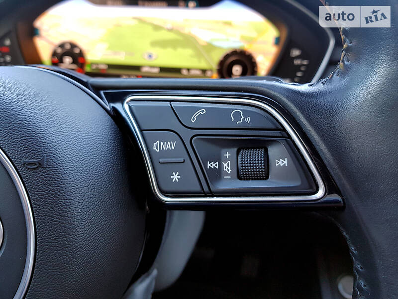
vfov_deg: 53.1
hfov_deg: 67.3
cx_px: 199
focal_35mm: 26
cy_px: 150
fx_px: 299
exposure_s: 1/50
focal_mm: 4.2
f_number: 1.7
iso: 100
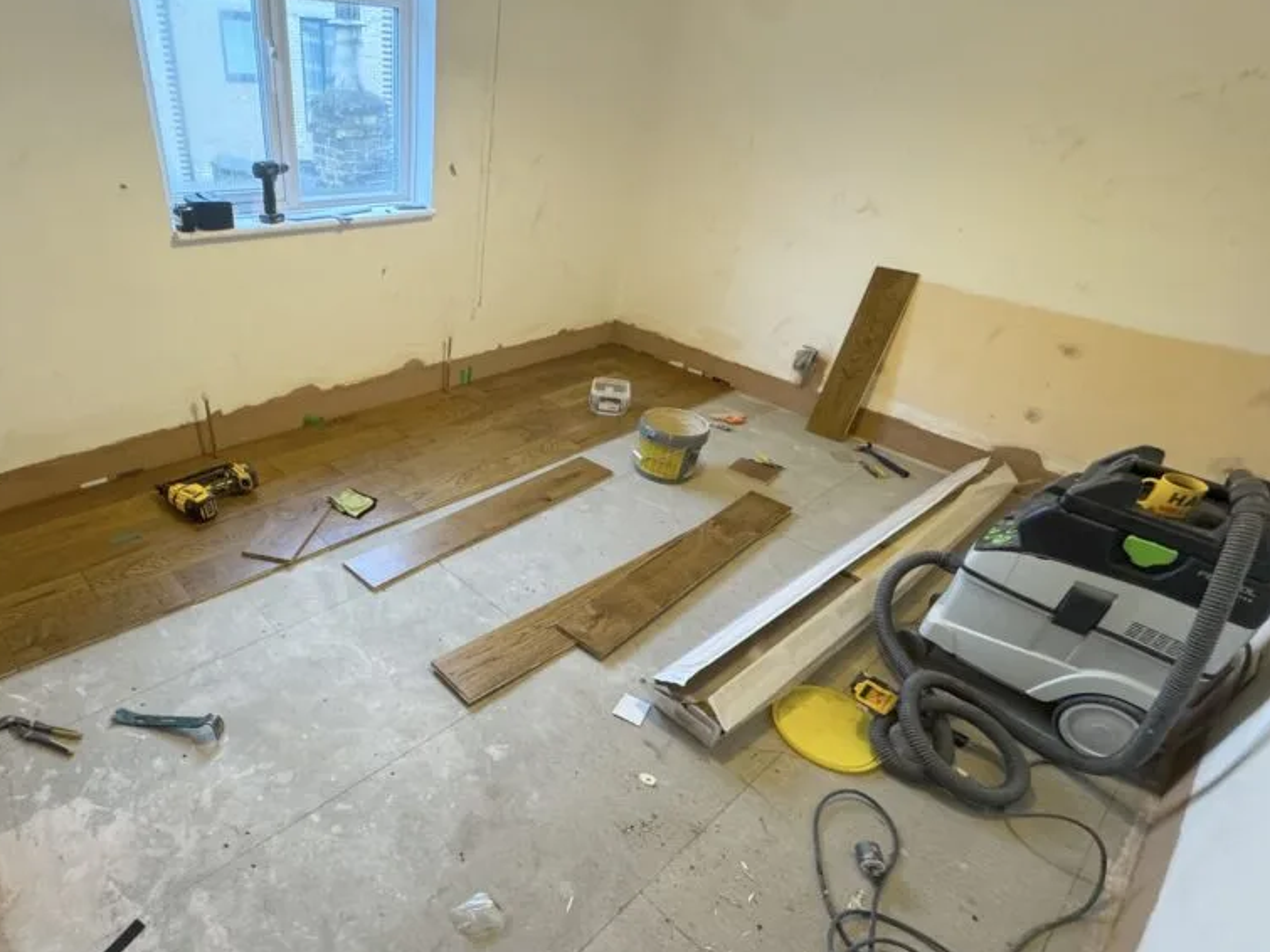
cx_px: 452
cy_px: 552
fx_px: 697
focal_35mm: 19
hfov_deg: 82.5
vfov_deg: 68.2
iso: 320
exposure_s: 1/50
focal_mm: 2.22
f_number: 2.2
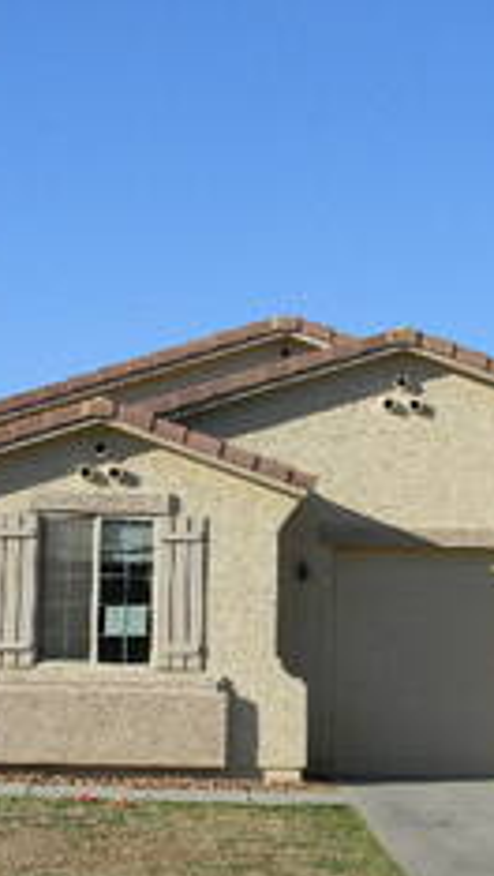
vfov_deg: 31.9
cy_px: 449
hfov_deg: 18.3
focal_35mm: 66
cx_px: 296
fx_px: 1534
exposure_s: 1/1000
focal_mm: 7.3
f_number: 3.8
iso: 112
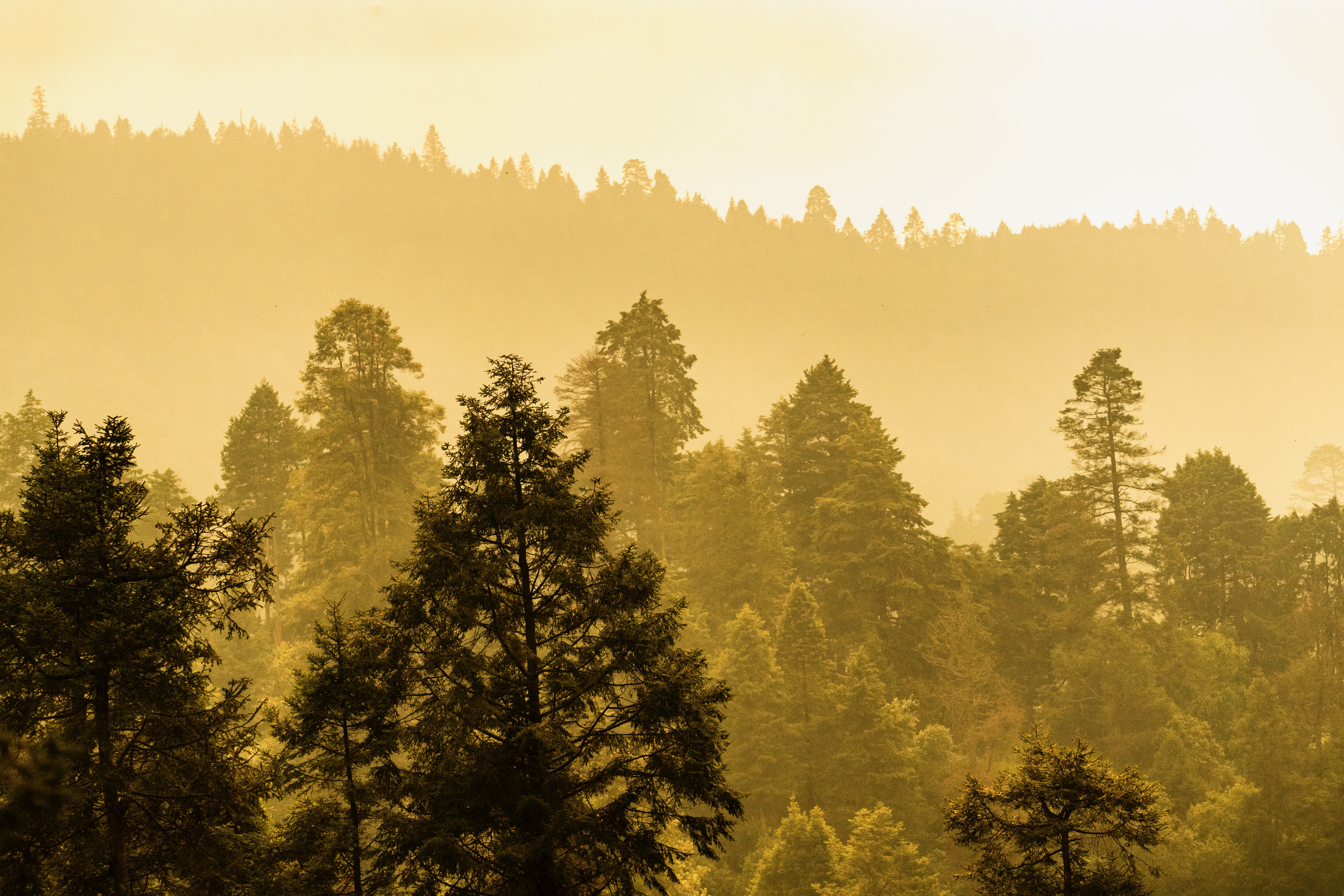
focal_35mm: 150
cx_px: 672
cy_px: 448
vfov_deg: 9.1
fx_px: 5599
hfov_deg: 13.7
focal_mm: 150
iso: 2000
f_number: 6.3
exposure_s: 1/6400
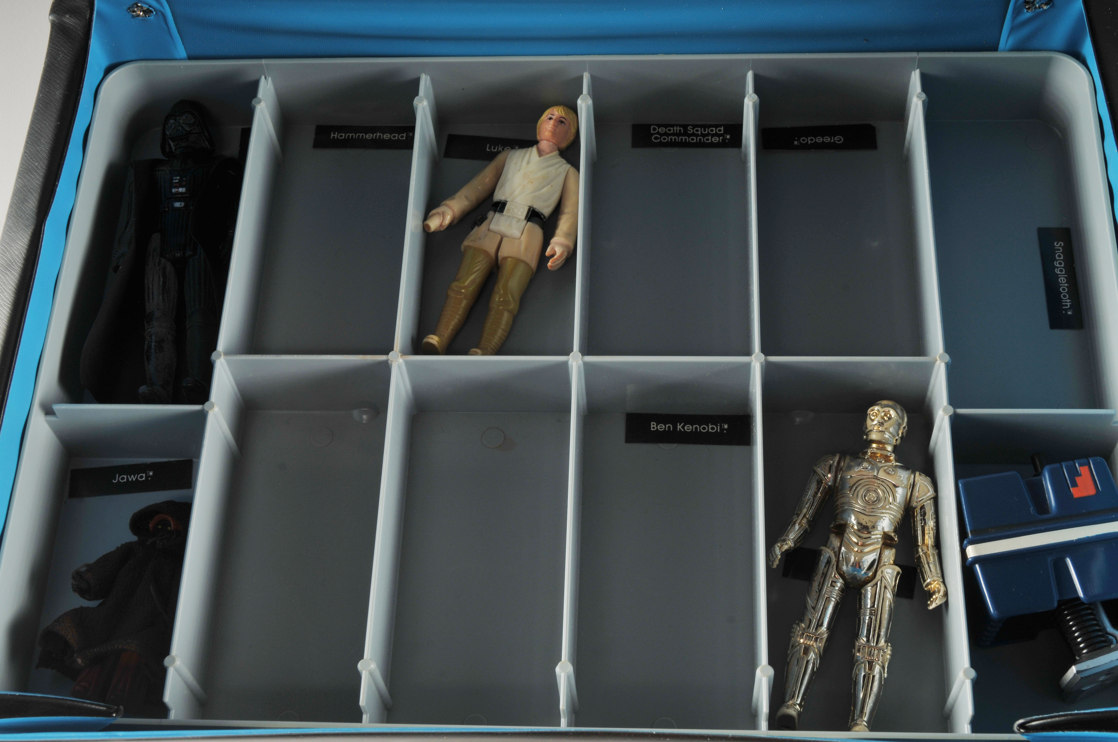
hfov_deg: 35.1
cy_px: 371
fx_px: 1768
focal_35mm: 57
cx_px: 559
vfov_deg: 23.7
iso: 100
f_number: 16
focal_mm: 38
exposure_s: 1/250
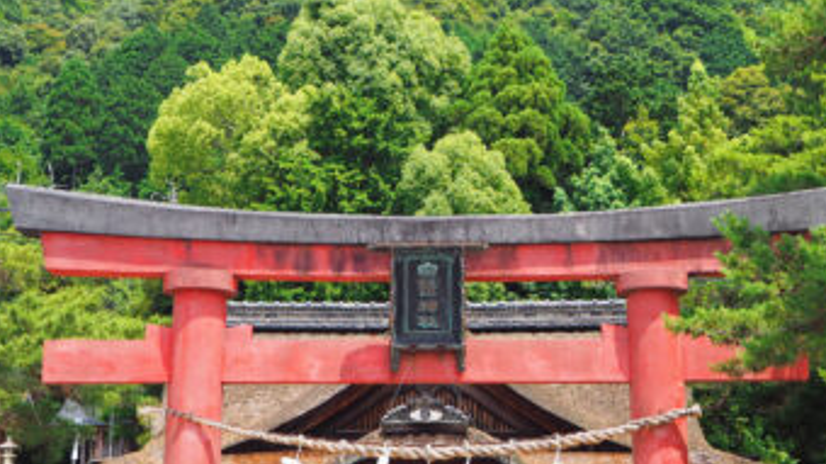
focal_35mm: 77
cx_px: 479
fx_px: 1686
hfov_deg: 27.5
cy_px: 278
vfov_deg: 15.7
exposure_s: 1/400
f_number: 5
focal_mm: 24
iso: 200
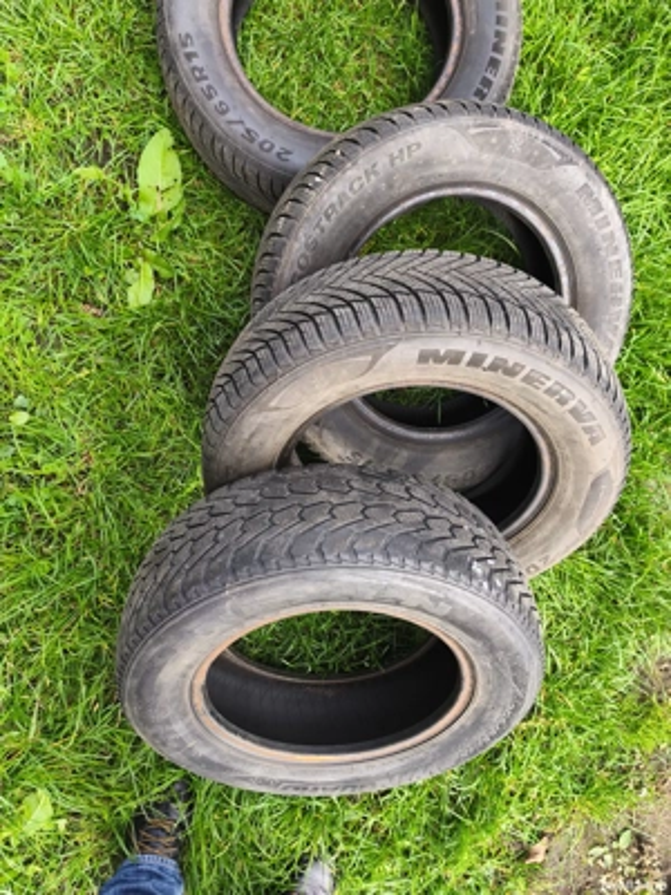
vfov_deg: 73.9
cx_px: 336
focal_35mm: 23
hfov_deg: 58.9
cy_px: 448
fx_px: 594
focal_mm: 6.18
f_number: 1.65
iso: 125
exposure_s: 1/99.9
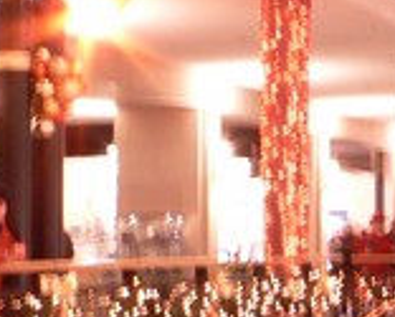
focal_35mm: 144
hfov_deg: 12.0
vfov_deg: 10.7
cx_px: 772
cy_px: 190
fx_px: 1684
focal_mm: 6
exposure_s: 1.6
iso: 100
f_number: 6.5
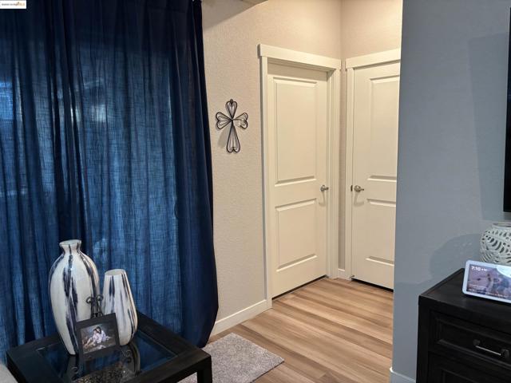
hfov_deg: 67.3
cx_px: 256
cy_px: 192
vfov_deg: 53.1
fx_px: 384
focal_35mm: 26
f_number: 1.6
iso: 200
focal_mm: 5.96
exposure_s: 1/60
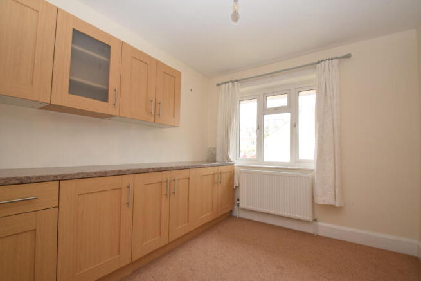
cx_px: 210
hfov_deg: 100.4
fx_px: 175
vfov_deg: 77.4
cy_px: 140
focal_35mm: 15
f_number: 5.6
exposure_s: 1/125
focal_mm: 10
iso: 640
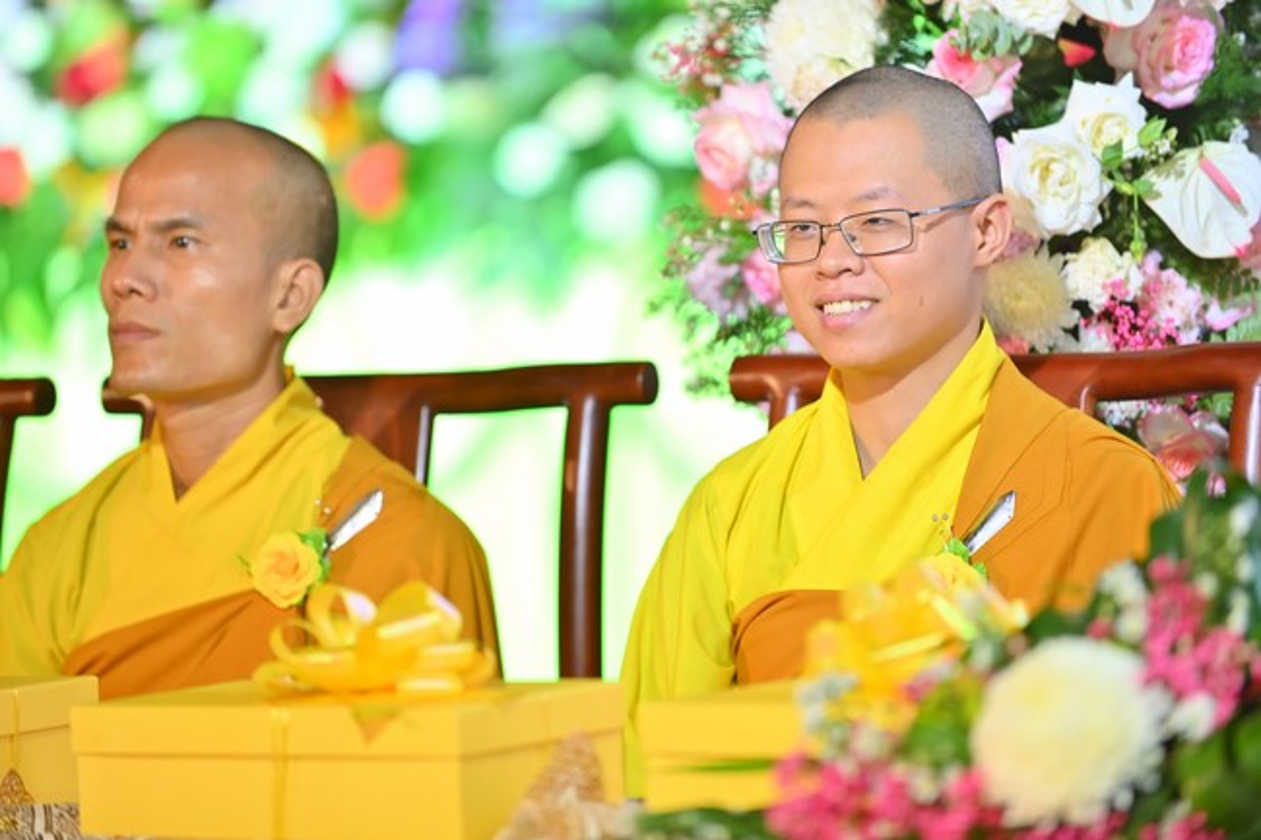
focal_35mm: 175
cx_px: 630
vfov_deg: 7.8
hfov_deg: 11.7
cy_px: 420
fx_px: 6128
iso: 800
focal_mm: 175
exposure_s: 1/60
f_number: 2.8
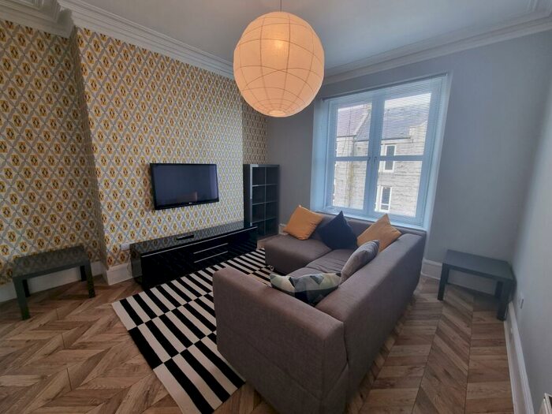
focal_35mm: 13
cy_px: 207
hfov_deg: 106.2
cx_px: 276
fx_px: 207
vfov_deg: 89.9
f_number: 2.2
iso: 64
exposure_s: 1/50
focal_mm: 2.2
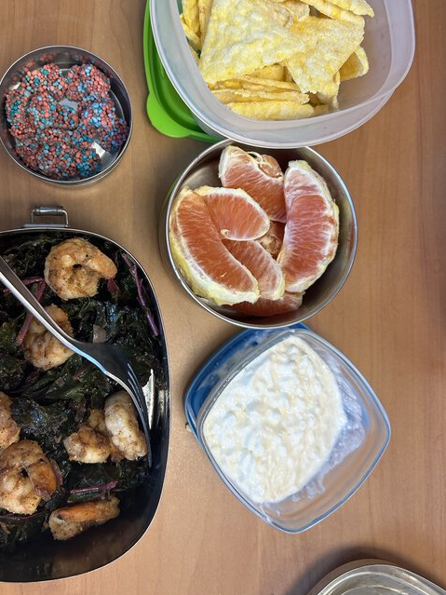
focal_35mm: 32
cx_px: 180
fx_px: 550
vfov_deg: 56.5
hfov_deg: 43.9
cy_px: 244
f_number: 1.5
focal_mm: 5.7
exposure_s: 1/120
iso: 100
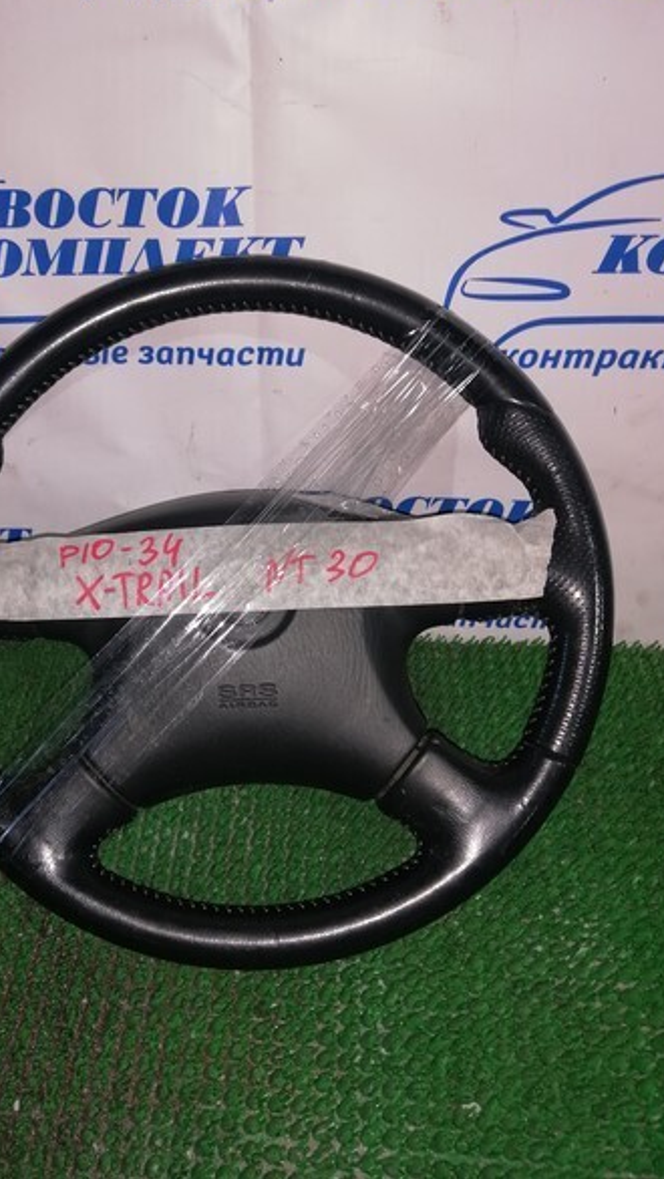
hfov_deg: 39.9
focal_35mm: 29
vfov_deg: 66.0
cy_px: 579
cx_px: 241
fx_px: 907
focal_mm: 3.96
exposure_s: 1/33.3
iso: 100
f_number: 1.8
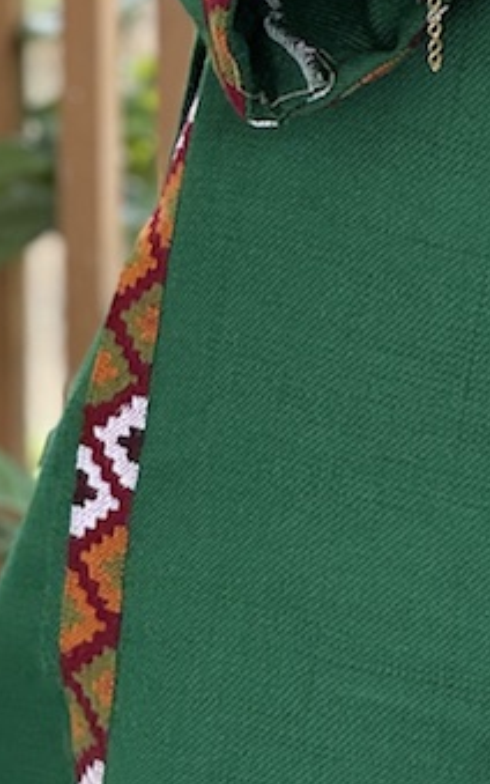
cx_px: 567
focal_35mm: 240
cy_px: -354
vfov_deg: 8.6
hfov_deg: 5.5
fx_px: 5126
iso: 125
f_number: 2.8
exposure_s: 1/99
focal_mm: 9
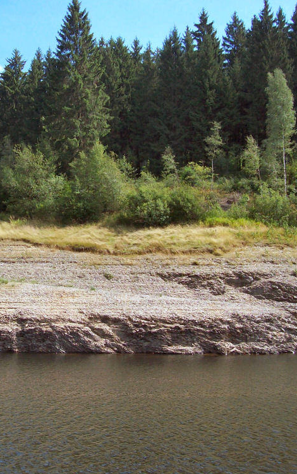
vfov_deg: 38.9
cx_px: 52
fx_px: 673
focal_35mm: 52
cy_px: 234
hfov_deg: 24.4
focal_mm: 6
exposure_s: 1/629
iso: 80
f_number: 2.7
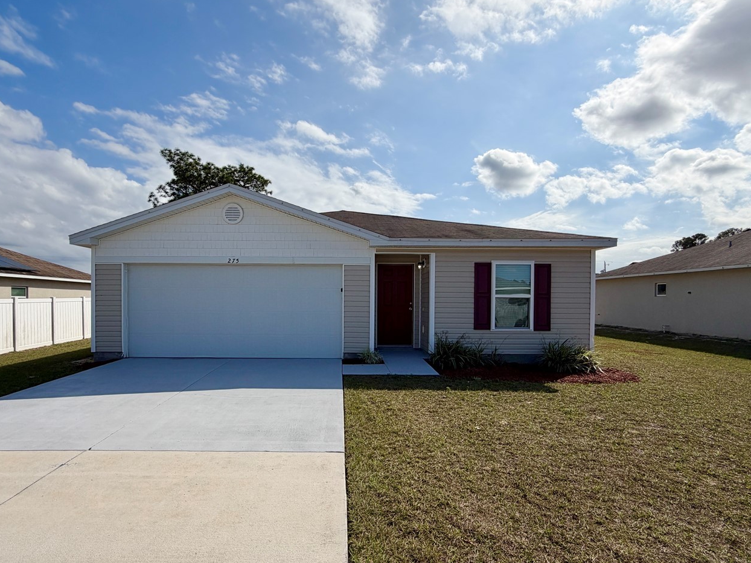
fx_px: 391
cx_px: 345
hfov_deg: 87.6
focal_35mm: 18
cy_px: 307
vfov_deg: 71.4
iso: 20
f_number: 2.2
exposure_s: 1/2237
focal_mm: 2.22
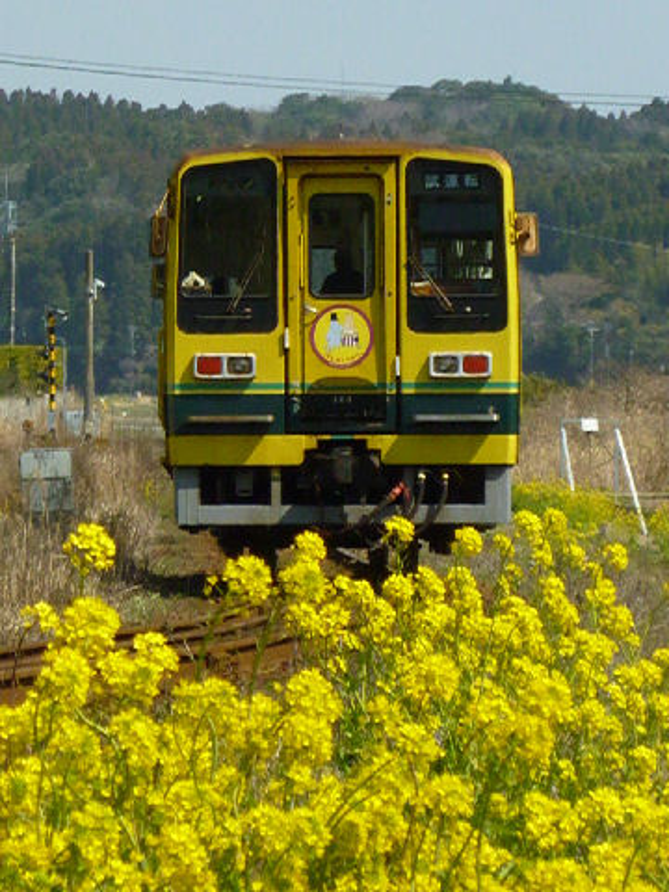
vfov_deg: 9.9
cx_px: 334
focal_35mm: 200
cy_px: 446
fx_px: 5154
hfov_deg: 7.4
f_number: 5.9
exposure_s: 1/1300
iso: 500
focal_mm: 36
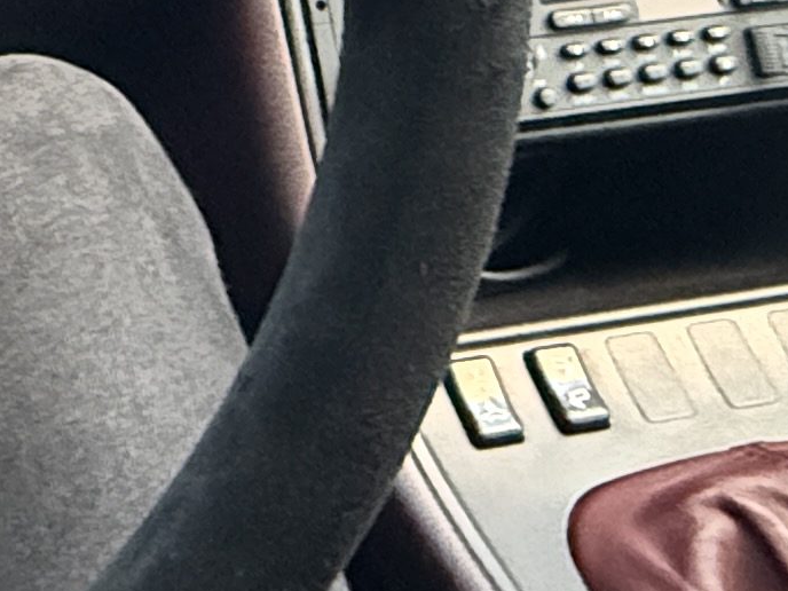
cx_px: -112
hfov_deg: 22.3
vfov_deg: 16.5
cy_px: -273
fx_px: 1867
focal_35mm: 82
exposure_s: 1/36
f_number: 2.2
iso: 1600
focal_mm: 2.22
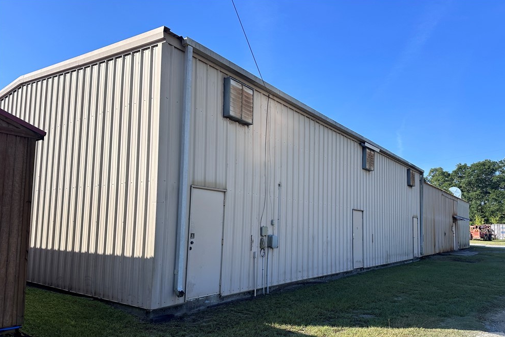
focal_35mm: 26
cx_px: 260
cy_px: 196
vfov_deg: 49.3
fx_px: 365
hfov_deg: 69.4
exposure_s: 1/3717
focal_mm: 6.86
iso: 80
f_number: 1.78
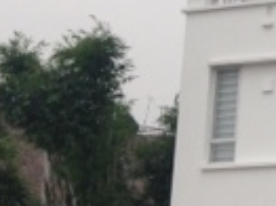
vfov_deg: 9.2
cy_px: 114
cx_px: 575
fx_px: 1283
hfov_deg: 11.0
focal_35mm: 161
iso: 50
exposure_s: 1/1808
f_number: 2.4
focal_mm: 4.12
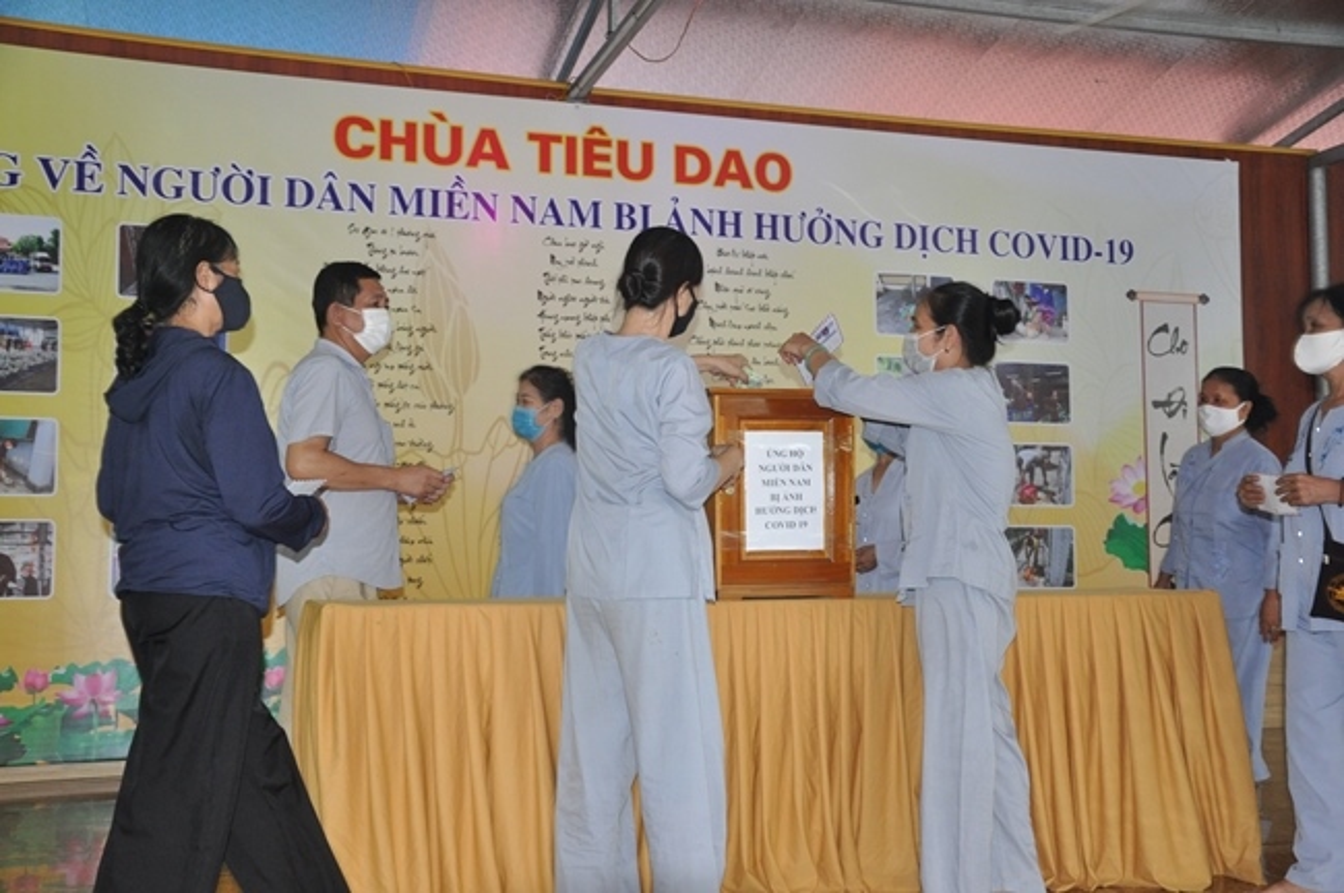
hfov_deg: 49.6
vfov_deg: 34.1
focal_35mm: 39
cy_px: 446
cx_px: 672
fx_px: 1455
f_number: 4.5
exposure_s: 1/60
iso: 1250
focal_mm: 26
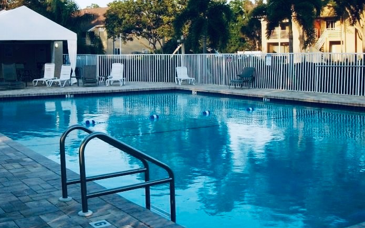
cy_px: 69
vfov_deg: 25.6
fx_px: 497
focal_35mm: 50
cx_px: 147
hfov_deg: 40.1
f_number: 8.8
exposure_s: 1/50
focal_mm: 5.7
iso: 80
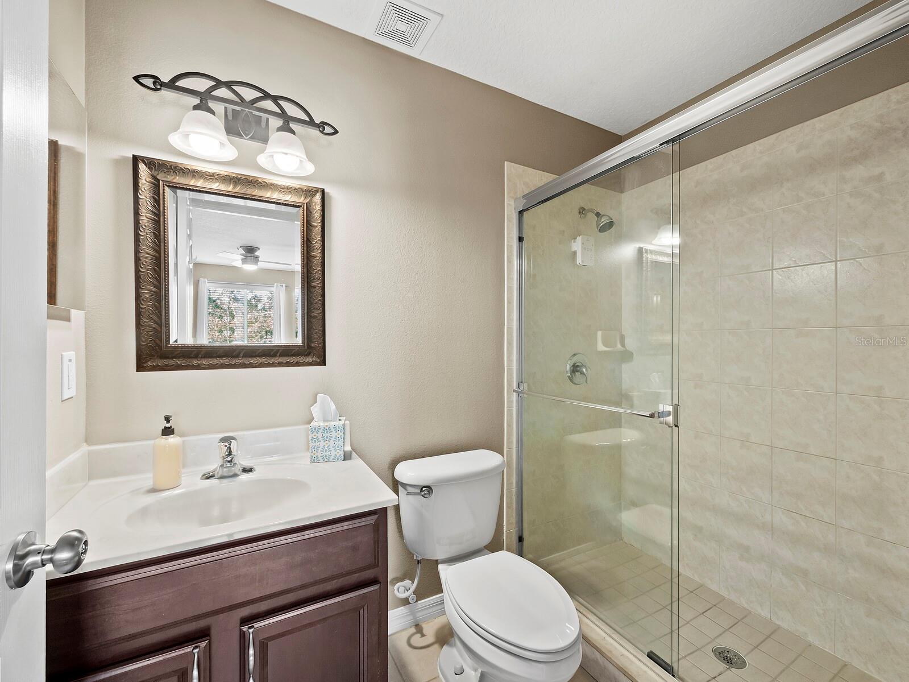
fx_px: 368
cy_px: 341
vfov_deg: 85.7
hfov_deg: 102.1
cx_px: 454
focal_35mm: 14
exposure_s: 2
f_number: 11
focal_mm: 7
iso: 400
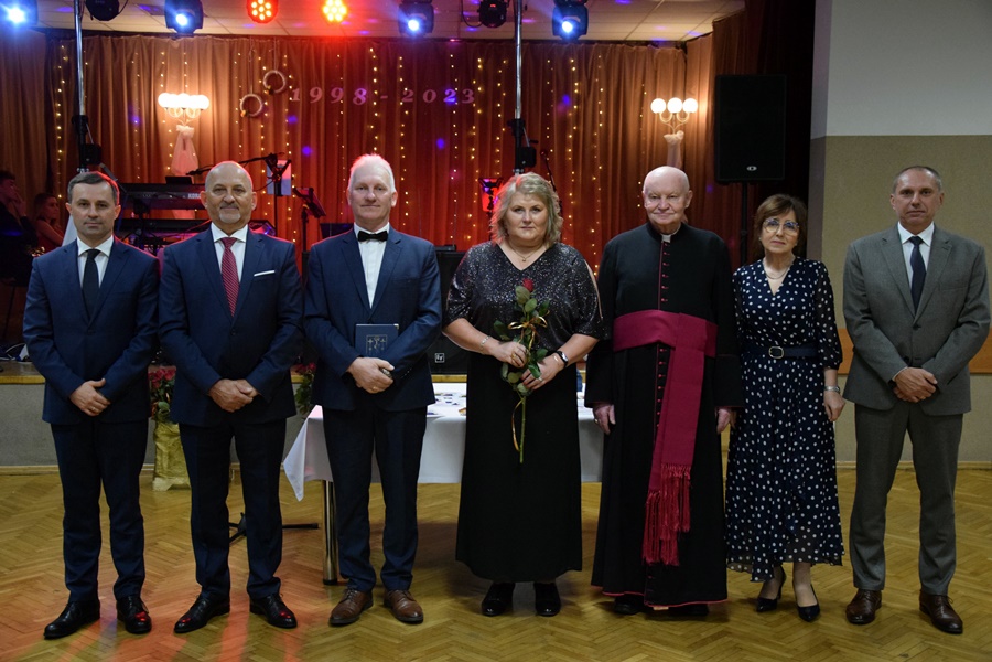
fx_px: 1157
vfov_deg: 31.9
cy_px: 331
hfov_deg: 46.4
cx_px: 496
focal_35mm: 42
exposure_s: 1/100
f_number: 4
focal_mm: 28
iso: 3200
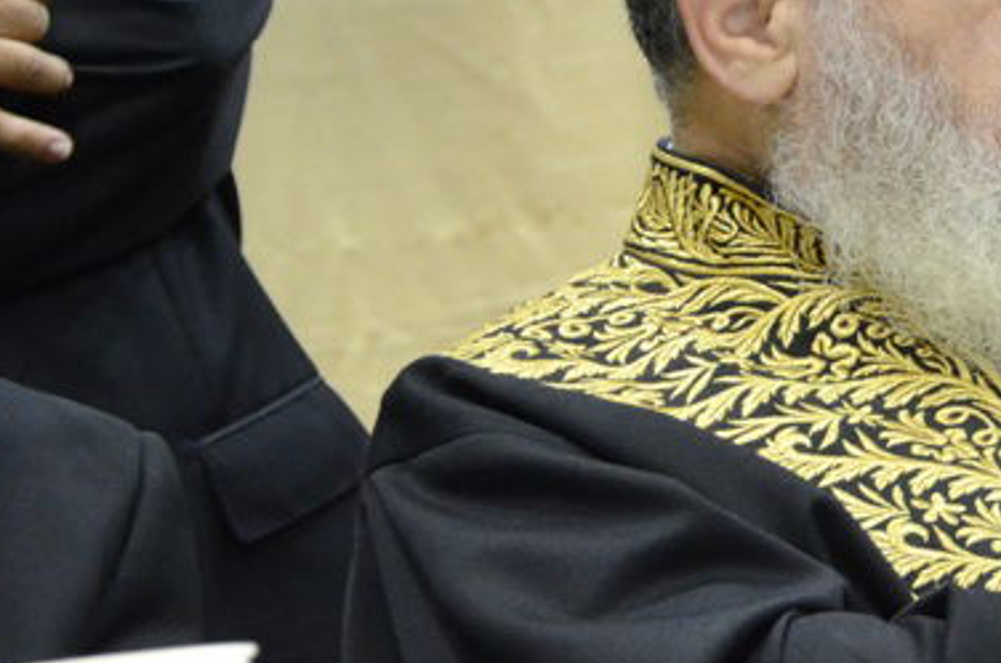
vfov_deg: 4.1
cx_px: 1355
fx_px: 9295
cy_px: -37
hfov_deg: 6.1
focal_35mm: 335
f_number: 5.6
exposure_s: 1/80
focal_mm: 82
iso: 3200
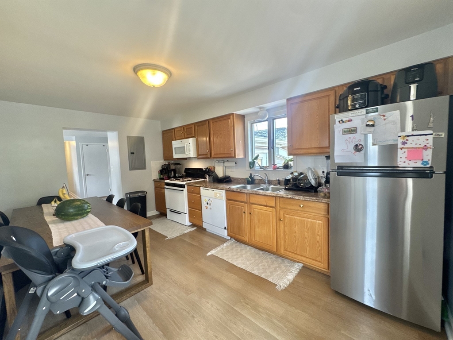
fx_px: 183
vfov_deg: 85.7
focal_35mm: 14
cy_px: 170
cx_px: 226
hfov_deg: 102.1
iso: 320
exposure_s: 1/120
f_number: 2.2
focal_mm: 2.22
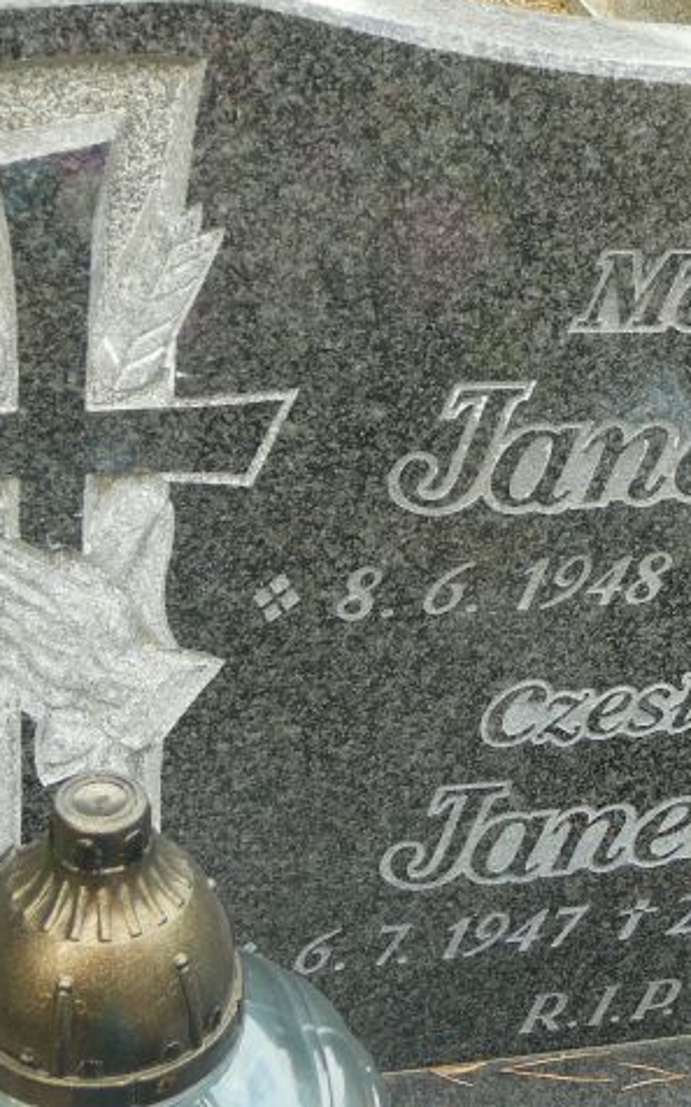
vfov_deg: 30.6
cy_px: 551
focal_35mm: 67
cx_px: 607
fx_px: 2021
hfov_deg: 19.1
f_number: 3.3
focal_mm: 7
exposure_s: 1/60
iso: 80
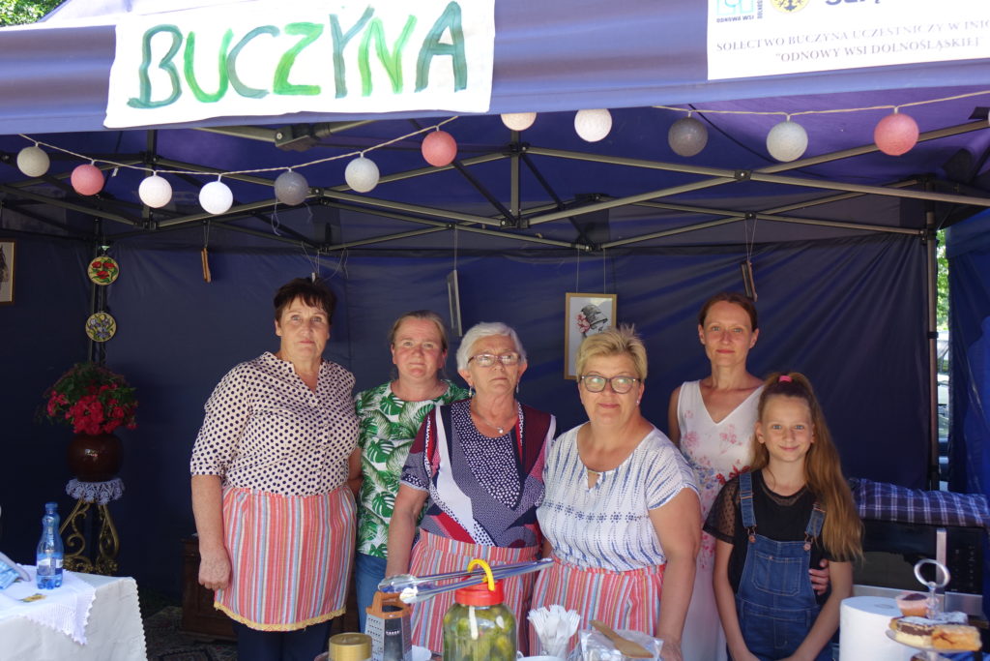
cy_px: 330
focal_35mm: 36
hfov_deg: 53.1
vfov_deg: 36.9
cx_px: 495
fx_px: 990
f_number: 2.8
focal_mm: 13.1
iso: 125
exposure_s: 1/80
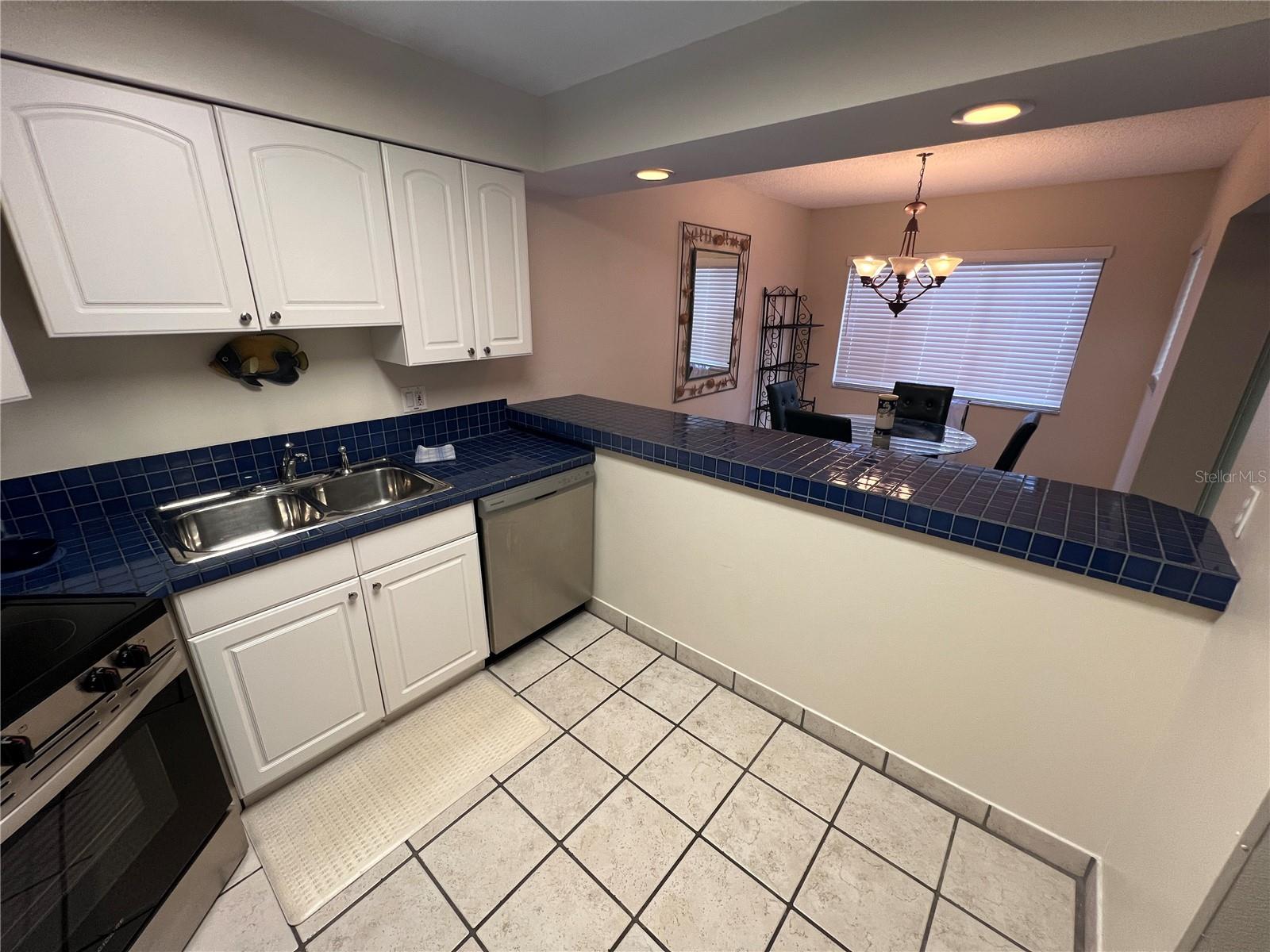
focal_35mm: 13
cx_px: 635
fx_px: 477
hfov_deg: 106.2
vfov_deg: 89.9
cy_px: 476
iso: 250
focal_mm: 1.57
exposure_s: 1/120
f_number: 1.8
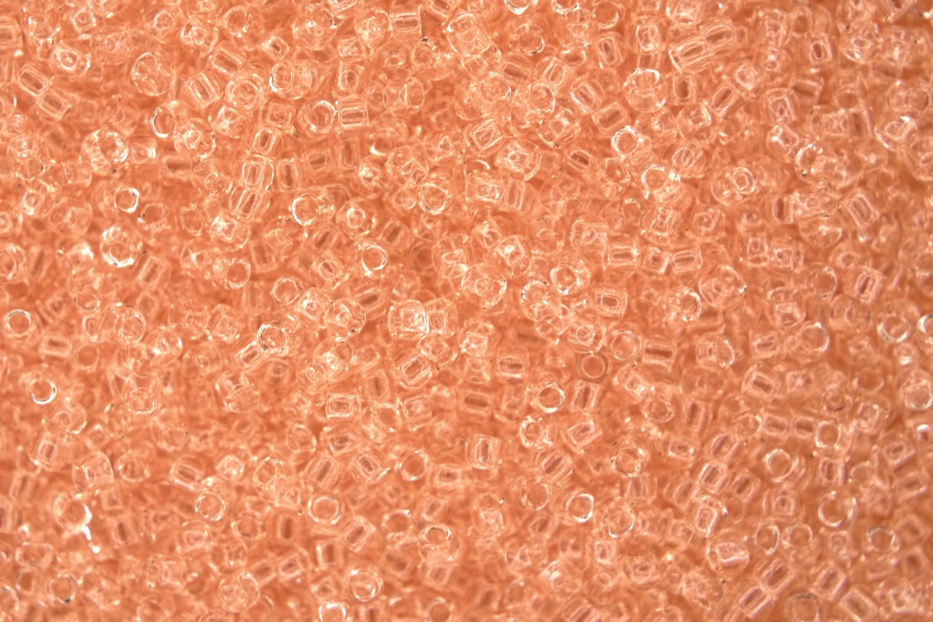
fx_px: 2099
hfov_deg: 25.0
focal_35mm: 81
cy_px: 215
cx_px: 356
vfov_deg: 16.8
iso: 100
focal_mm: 40
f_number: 5.3
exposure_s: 1/80
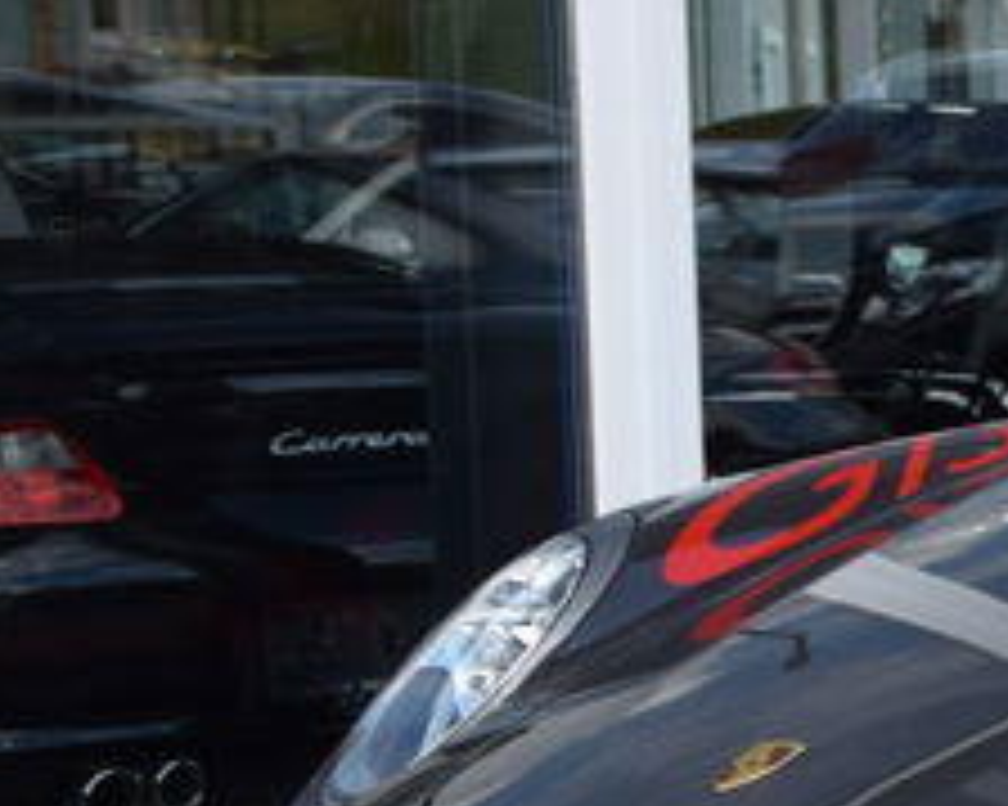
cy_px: 662
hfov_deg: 11.0
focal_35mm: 161
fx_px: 4805
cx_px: 1962
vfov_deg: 9.6
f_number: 8
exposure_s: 1/250
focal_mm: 25
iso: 320
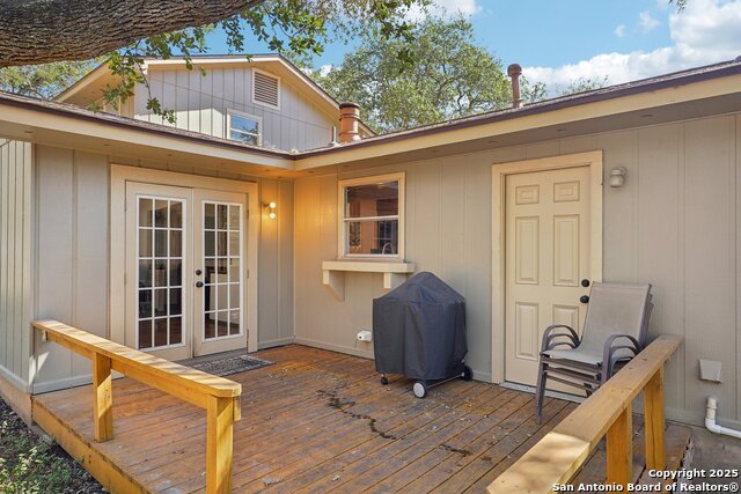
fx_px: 453
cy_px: 247
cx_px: 370
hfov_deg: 78.6
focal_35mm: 22
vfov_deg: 57.3
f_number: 8
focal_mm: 22
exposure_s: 1/30
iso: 125
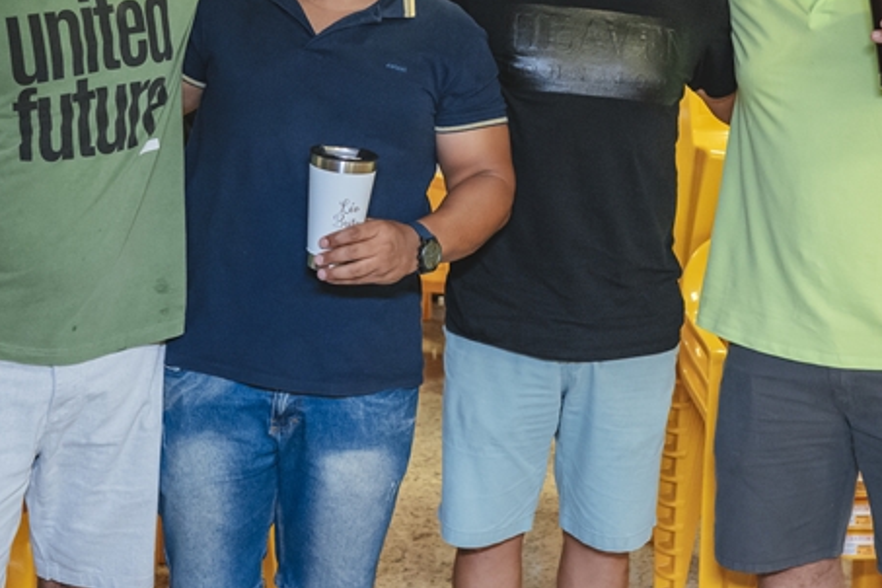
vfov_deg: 22.7
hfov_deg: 33.9
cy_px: 122
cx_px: 467
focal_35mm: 59
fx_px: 1445
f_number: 2.5
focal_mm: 24
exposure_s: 1/200
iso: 2500
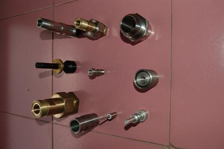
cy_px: 74
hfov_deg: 57.3
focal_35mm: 33
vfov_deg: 39.8
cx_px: 112
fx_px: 205
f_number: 5.6
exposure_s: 1/60
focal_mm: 22
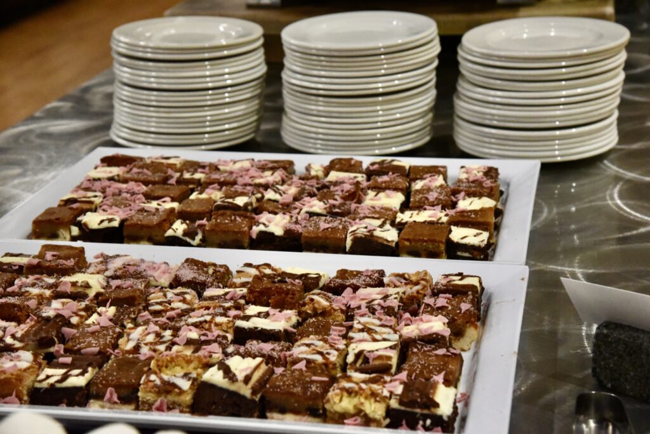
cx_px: 325
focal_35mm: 75
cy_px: 217
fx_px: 1355
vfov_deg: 18.2
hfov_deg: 27.0
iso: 10000
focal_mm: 75
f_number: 9
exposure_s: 1/100
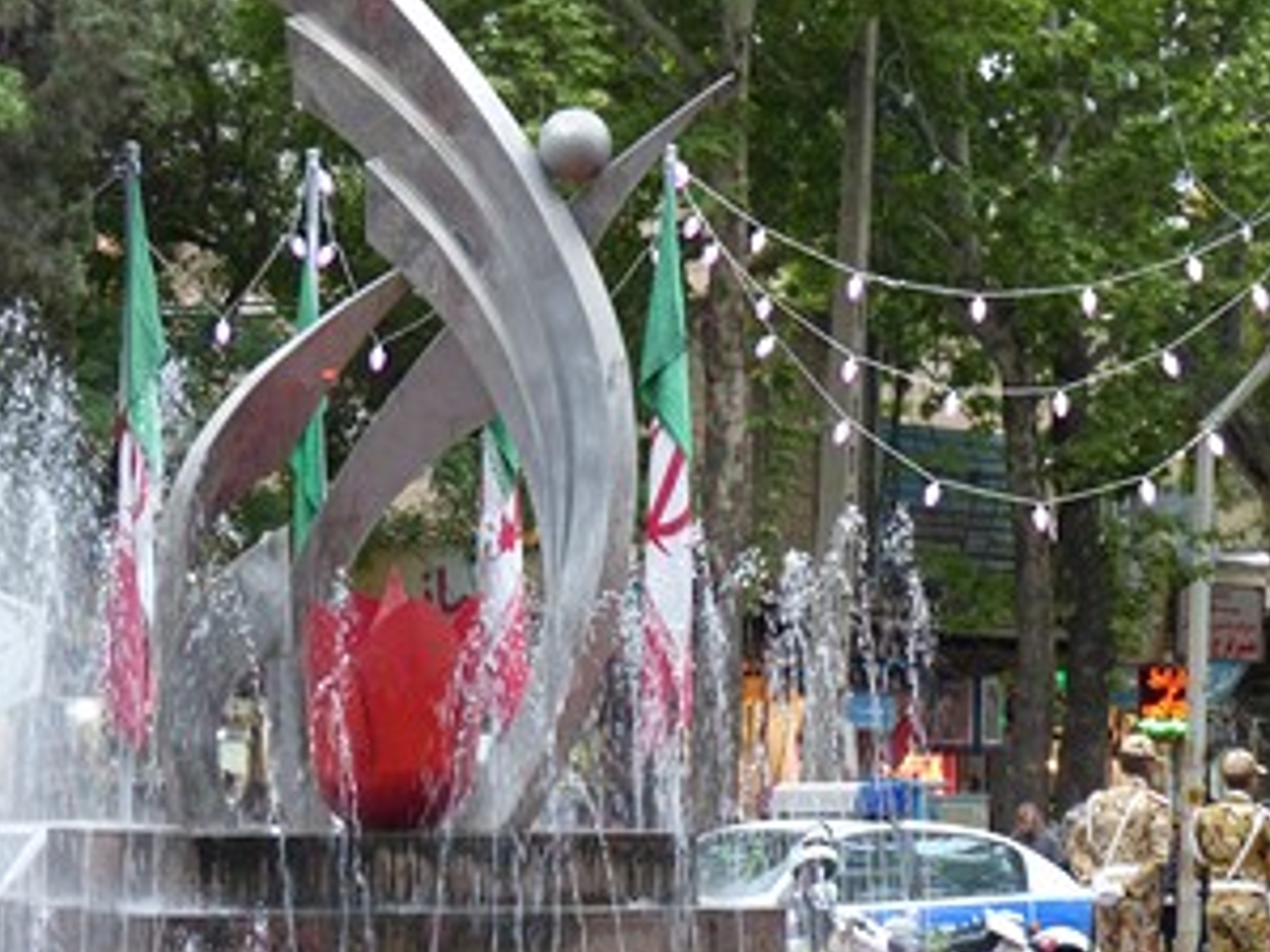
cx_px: 709
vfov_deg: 9.9
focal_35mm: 150
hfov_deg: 13.2
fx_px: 5501
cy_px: 548
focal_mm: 20.1
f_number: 2.8
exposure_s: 1/60
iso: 250
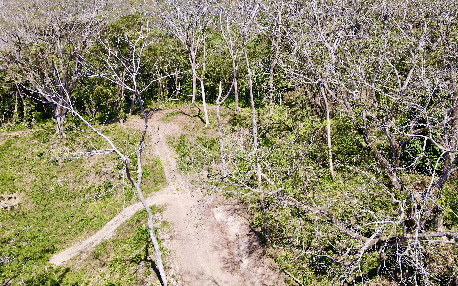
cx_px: 256
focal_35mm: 31
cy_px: 142
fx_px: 387
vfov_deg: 40.6
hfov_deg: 61.1
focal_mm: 4.5
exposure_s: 1/30
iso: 100
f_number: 2.8
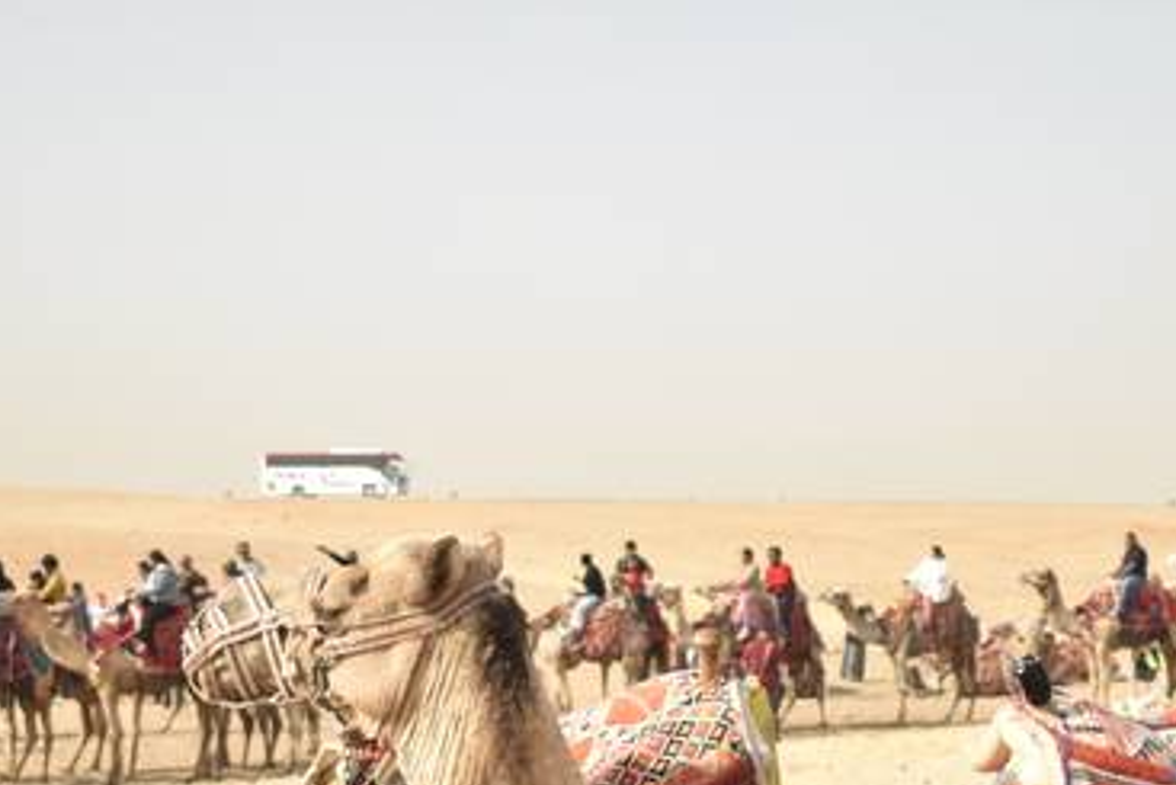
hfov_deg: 20.4
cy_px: 759
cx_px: 663
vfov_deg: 13.5
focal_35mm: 100
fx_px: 3268
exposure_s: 1/160
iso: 100
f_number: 4.5
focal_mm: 34
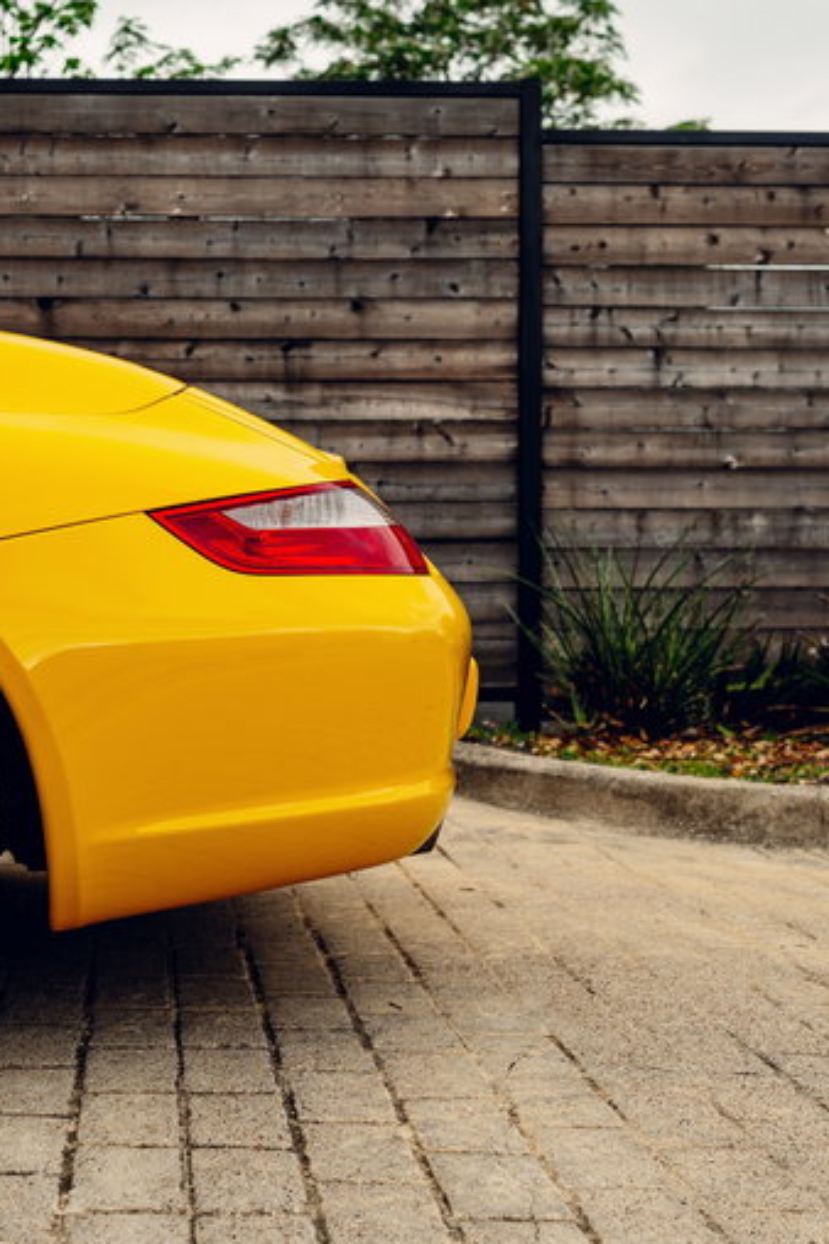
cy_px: 623
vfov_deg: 37.5
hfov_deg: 25.2
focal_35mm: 53
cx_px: 206
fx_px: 1831
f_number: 3.5
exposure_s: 1/200
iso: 100
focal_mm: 35
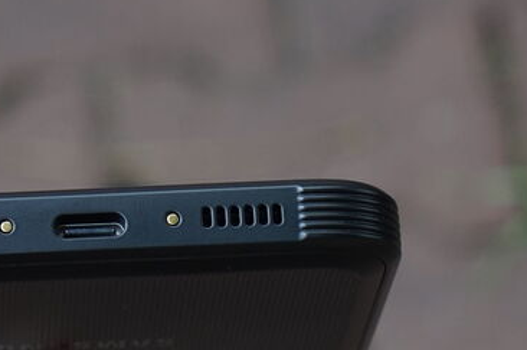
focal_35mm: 184
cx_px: 97
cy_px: 385
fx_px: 2690
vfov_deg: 7.4
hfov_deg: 11.1
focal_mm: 70
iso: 640
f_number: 9
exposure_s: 1/125
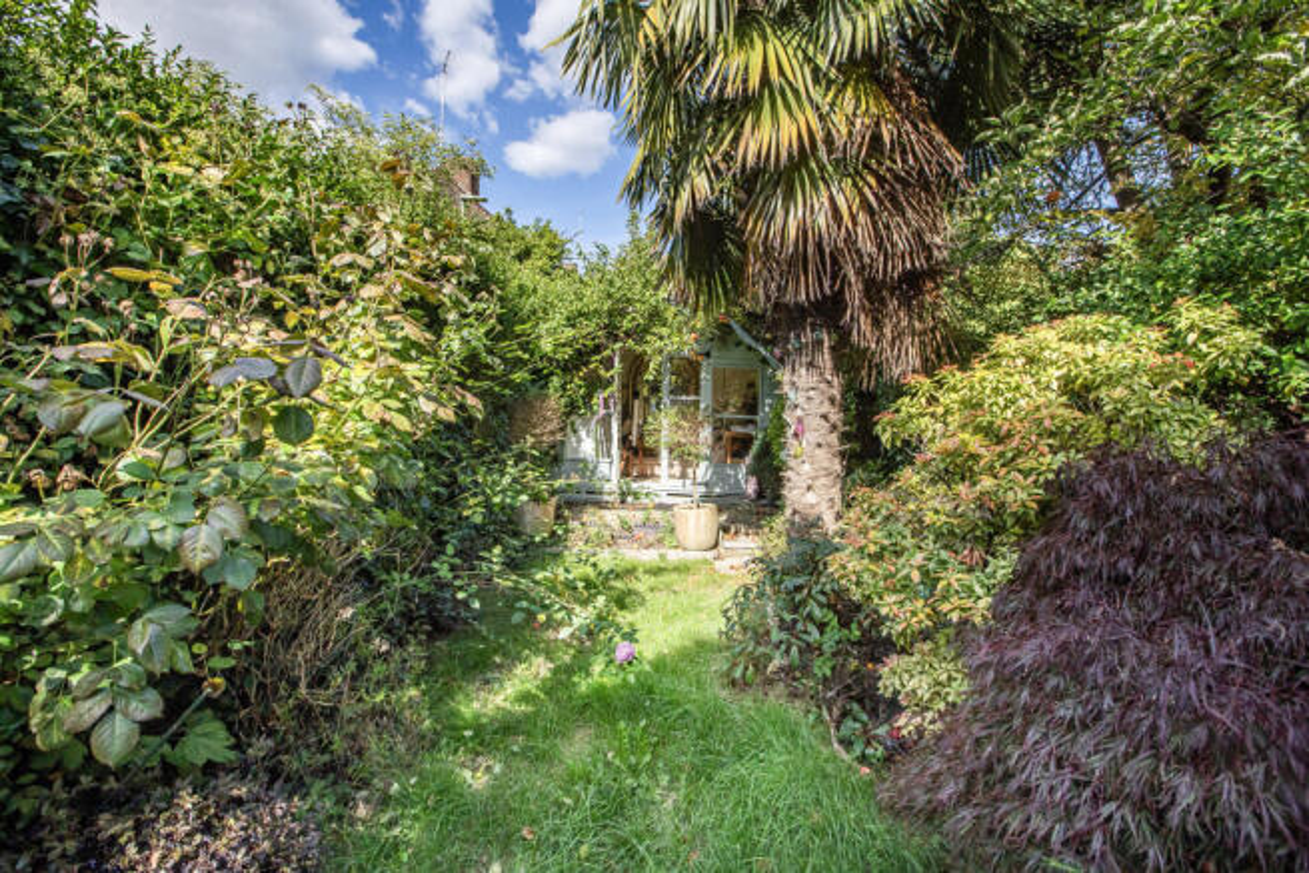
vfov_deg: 73.8
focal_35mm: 16
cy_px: 436
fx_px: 582
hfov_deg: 96.7
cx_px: 654
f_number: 8
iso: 320
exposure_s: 1/640
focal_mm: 16
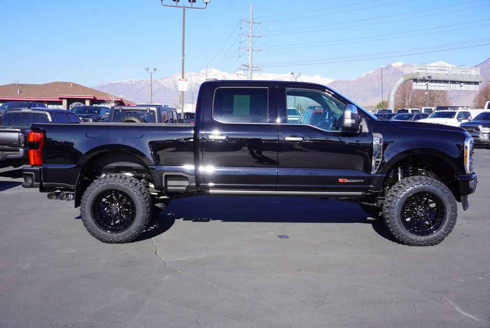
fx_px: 511
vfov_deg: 35.5
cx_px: 245
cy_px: 164
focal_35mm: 38
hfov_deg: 51.3
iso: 100
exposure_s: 1/125
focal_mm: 25
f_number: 9
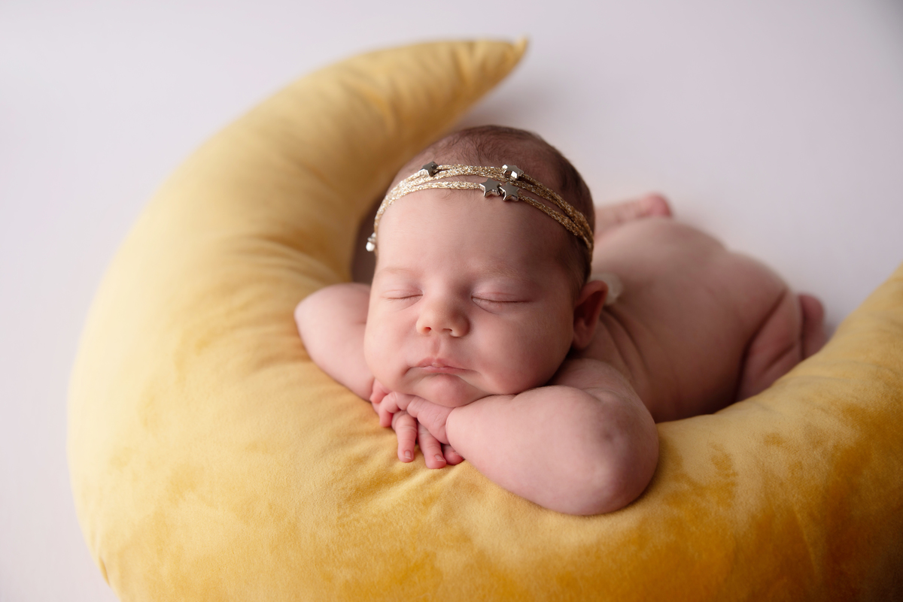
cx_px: 452
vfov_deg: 35.1
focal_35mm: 38
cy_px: 301
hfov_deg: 50.7
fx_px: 953
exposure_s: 1/200
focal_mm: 38
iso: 100
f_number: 3.5
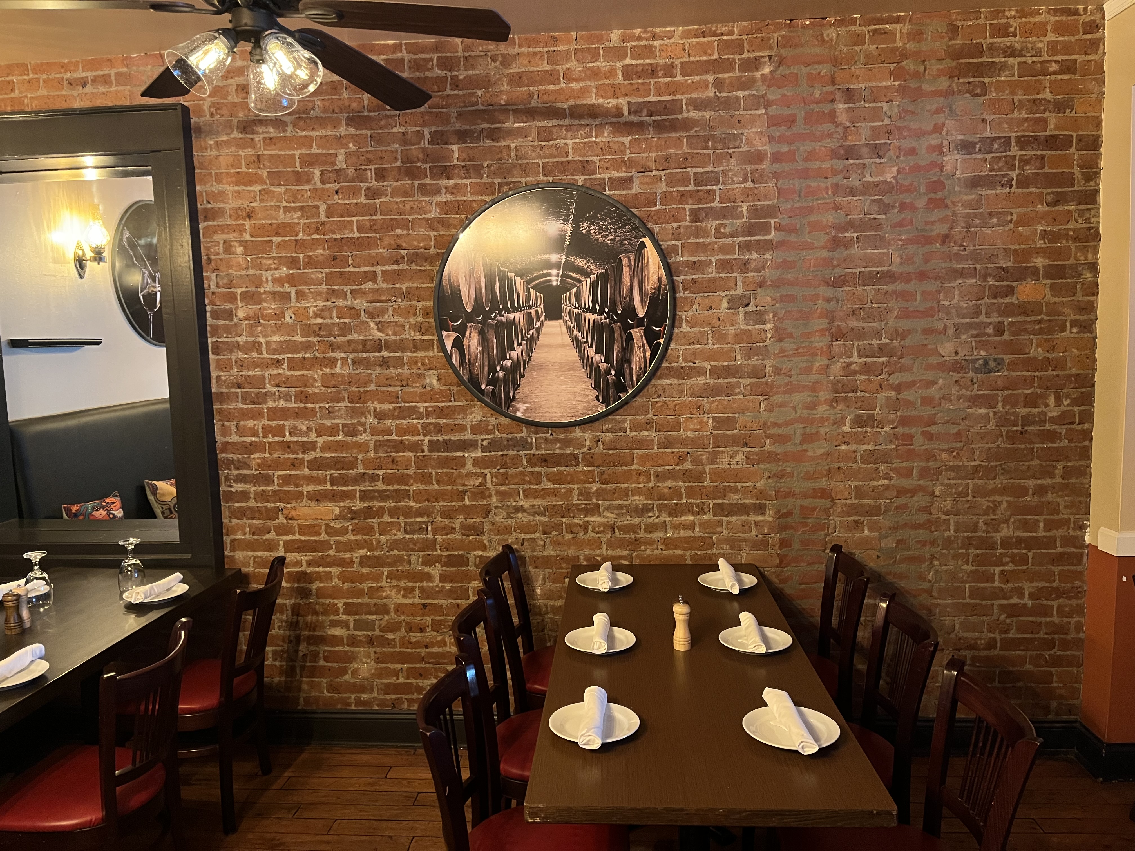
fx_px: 852
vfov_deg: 53.1
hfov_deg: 67.3
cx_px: 568
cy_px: 426
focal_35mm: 26
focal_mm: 5.1
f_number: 1.6
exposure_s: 1/30
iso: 640
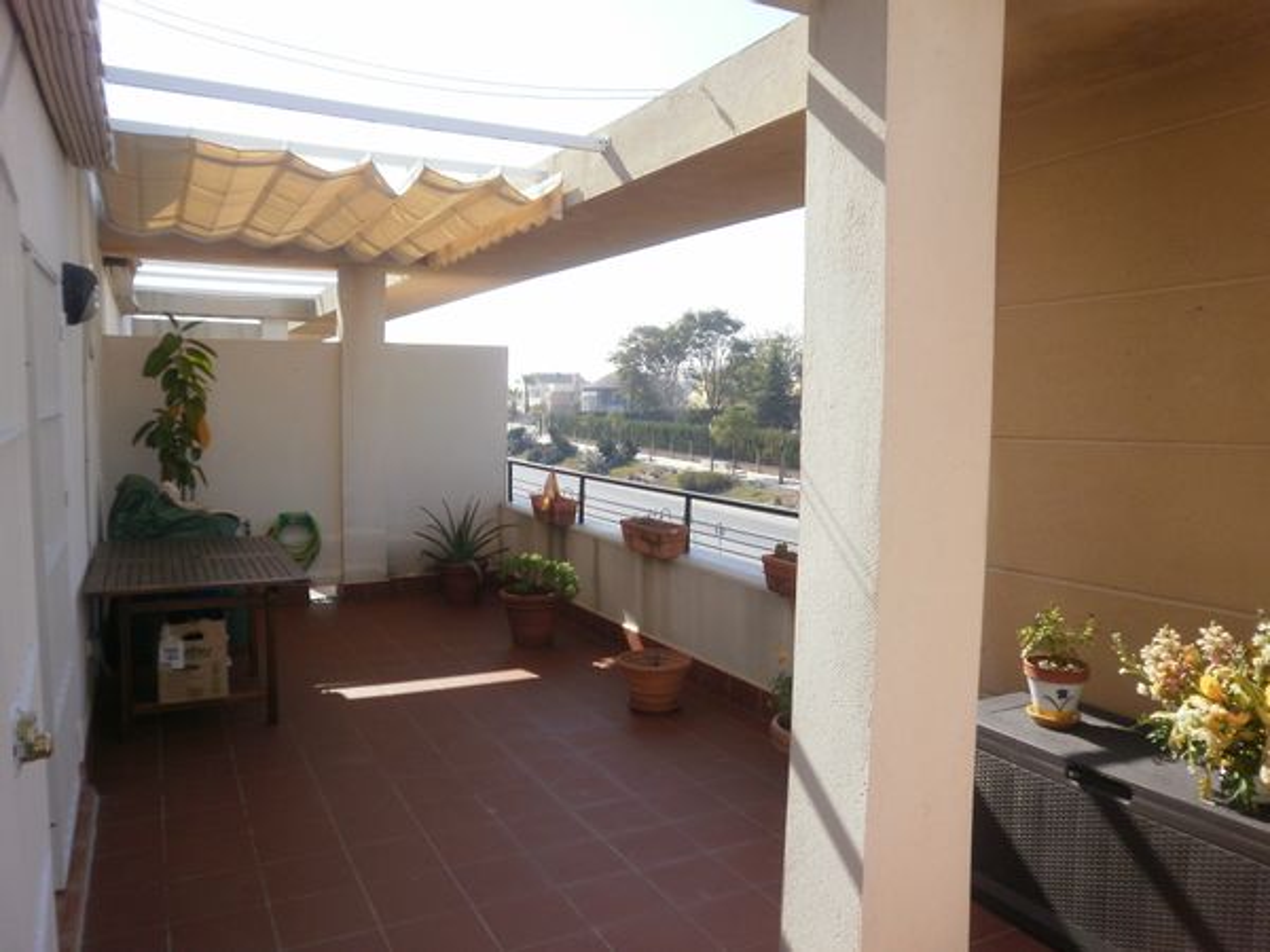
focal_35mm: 26
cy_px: 476
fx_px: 954
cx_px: 635
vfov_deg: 53.1
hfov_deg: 67.3
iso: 100
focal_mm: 4.65
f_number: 7.8
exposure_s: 1/125
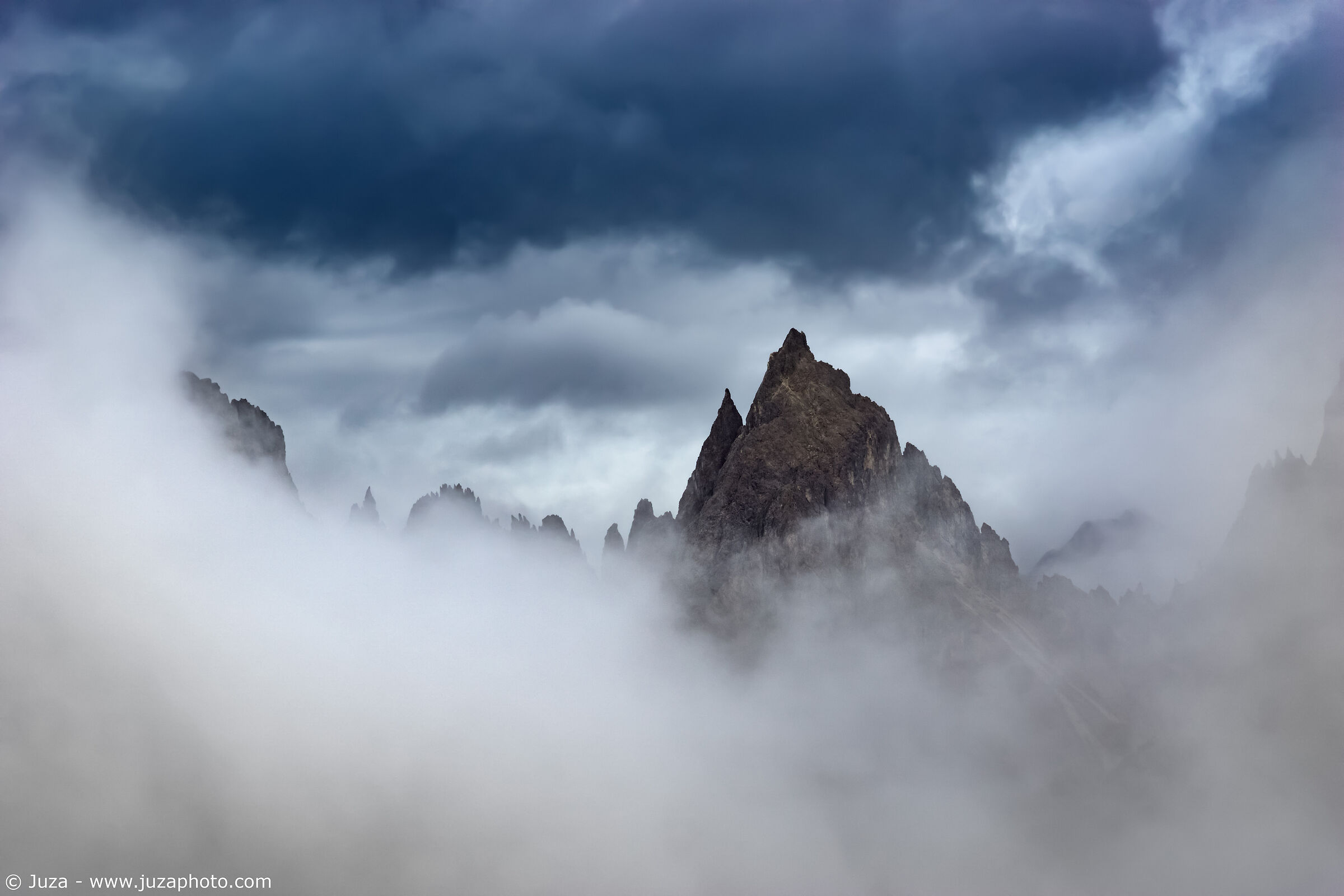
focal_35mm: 158
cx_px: 672
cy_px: 448
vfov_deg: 8.7
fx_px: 5880
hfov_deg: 13.0
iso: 100
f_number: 5.6
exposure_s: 1/15
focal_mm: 105
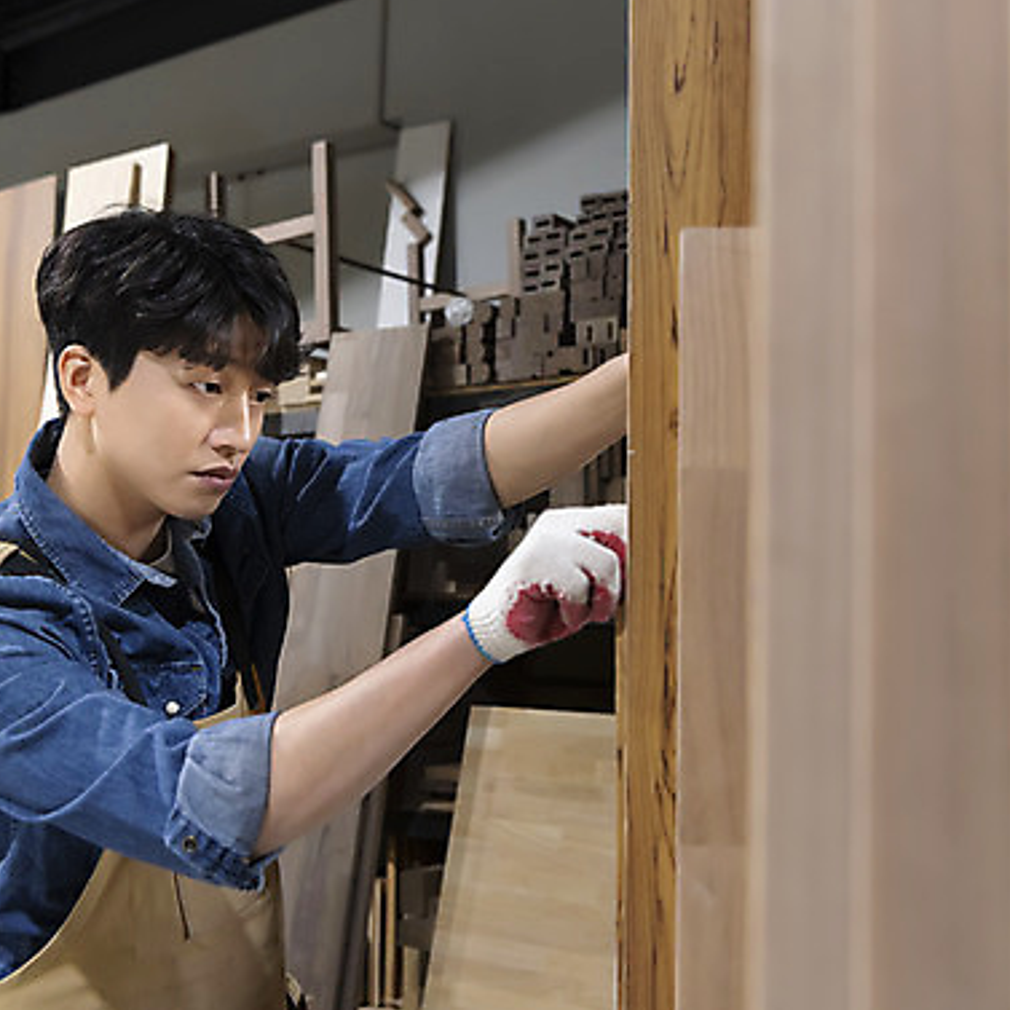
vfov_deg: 36.8
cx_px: 504
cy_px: 493
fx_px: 1518
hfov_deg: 36.8
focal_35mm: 46
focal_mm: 34
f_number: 4.5
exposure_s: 1/125
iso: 800
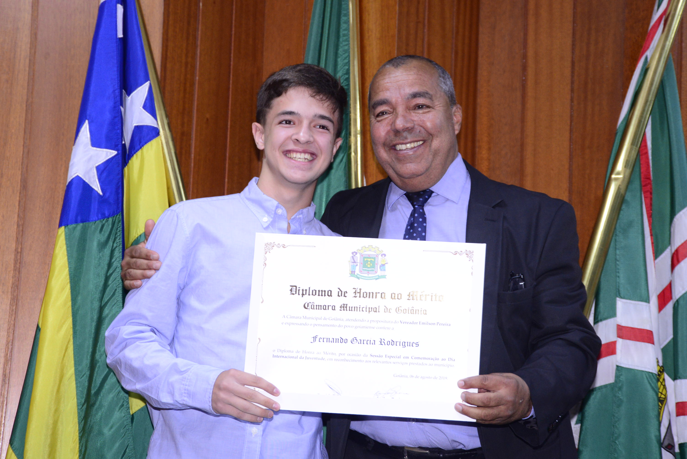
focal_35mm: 82
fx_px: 1565
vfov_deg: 16.7
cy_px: 230
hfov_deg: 24.8
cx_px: 344
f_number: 5.6
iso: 2500
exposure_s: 1/60
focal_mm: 82
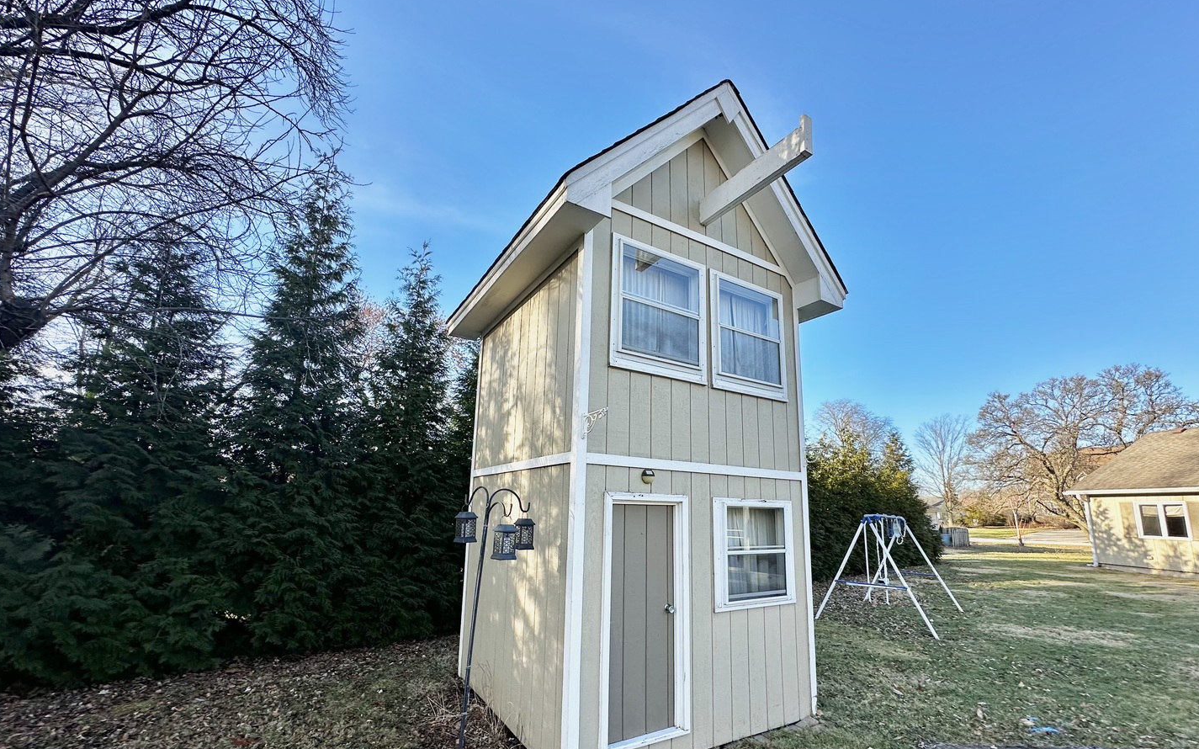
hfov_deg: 101.5
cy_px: 422
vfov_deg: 74.4
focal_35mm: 15
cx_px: 602
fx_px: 490
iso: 40
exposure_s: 1/440
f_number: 2.2
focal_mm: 2.22
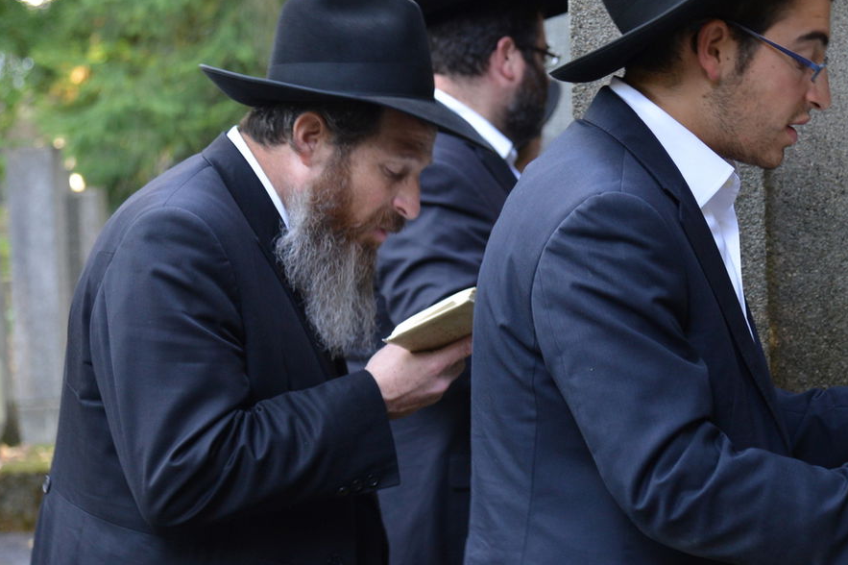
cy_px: 198
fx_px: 2614
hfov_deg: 18.4
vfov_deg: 12.3
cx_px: 577
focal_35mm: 111
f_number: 4.5
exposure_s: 1/80
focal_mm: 70
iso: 1600
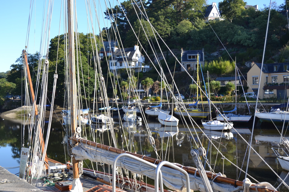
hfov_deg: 43.6
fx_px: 361
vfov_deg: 29.9
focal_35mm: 45
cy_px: 96
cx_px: 144
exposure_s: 1/160
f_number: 6.3
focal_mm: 30
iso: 100
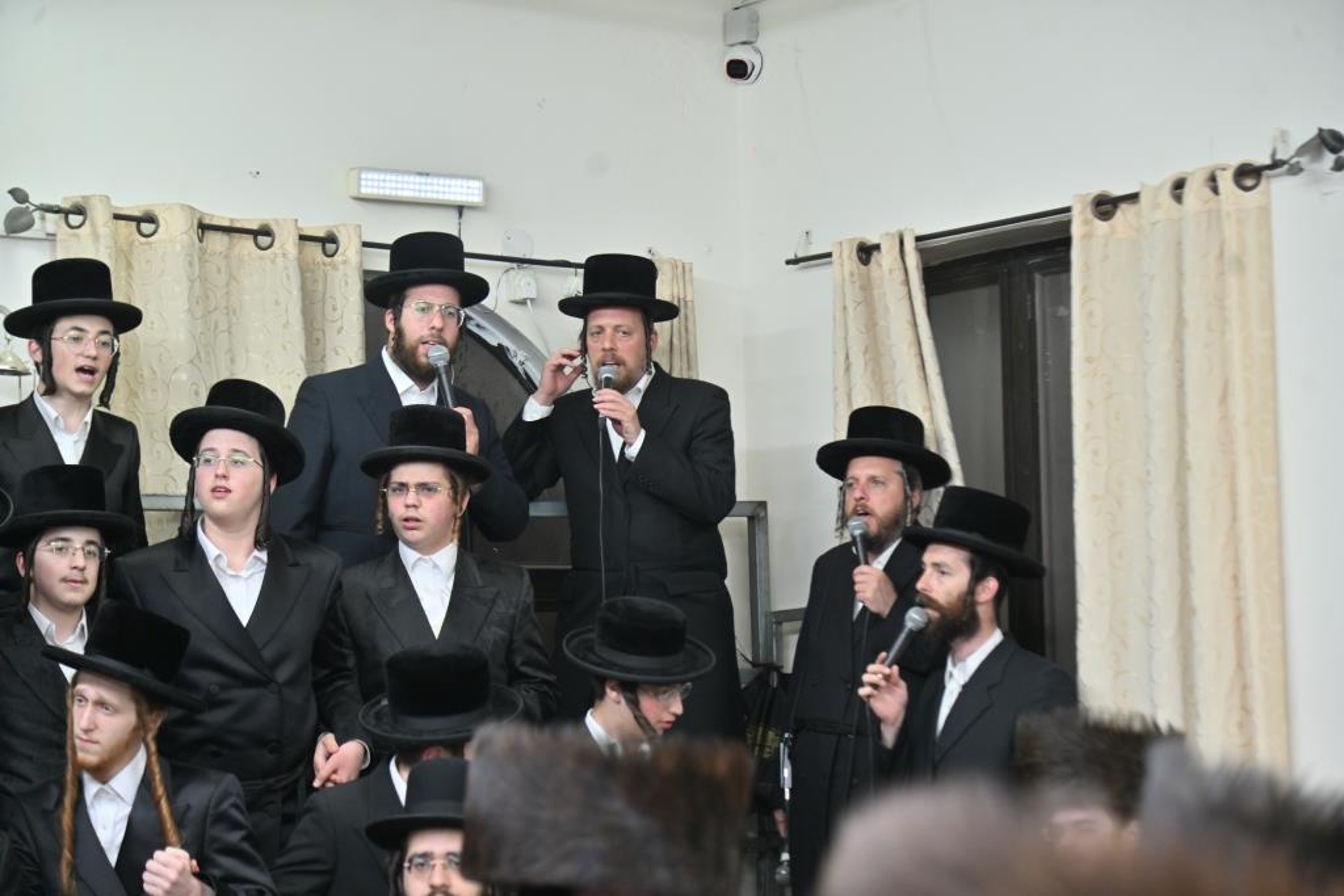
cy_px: 448
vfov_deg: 16.1
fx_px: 3174
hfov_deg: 23.9
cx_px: 672
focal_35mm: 85
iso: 500
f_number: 4
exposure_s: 1/160
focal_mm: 85
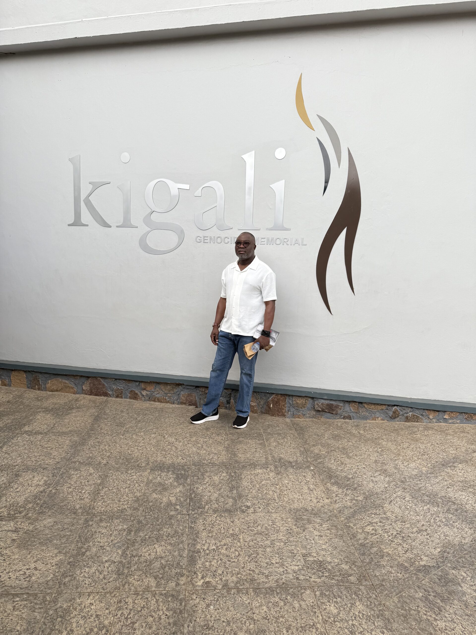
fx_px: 440
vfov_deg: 71.6
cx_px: 238
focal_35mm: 24
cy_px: 318
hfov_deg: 56.8
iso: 80
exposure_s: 1/551
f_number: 1.78
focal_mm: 6.76
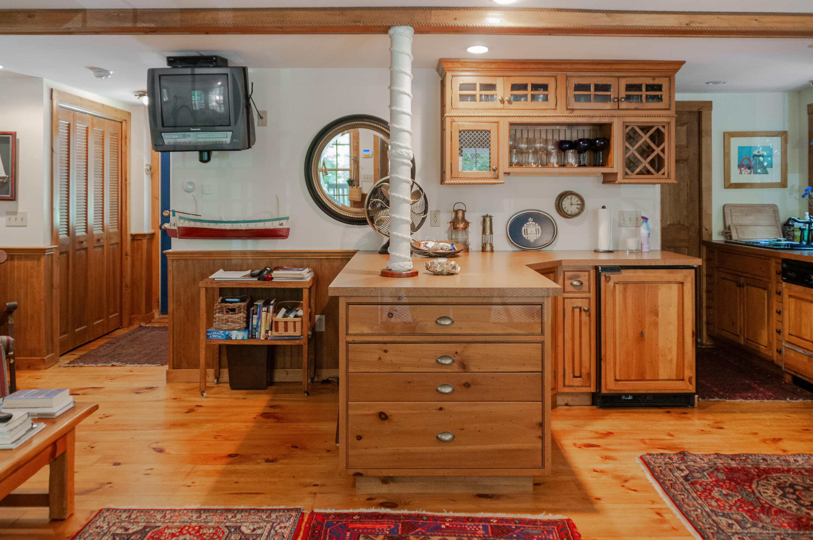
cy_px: 270
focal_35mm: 27
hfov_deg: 67.4
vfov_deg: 47.8
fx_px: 609
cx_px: 406
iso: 640
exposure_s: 1/13
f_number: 3.5
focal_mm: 18
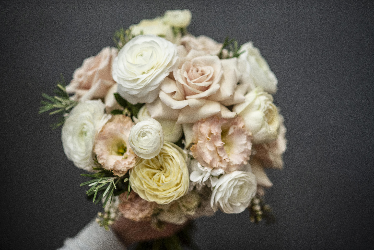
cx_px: 187
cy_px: 125
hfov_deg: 23.9
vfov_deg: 16.1
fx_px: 883
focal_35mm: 85
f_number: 1.8
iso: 800
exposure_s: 1/800
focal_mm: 85
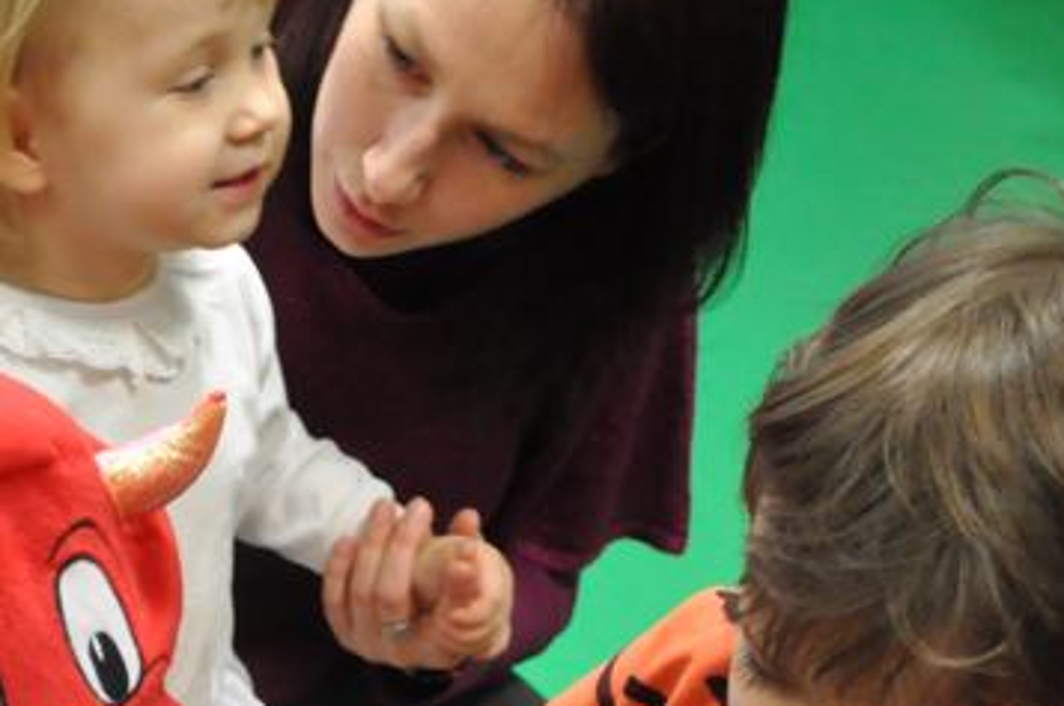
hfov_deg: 21.9
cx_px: 48
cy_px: 1001
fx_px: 2669
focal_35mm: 90
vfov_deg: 14.3
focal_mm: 21
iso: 2000
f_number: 3.8
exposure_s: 1/60
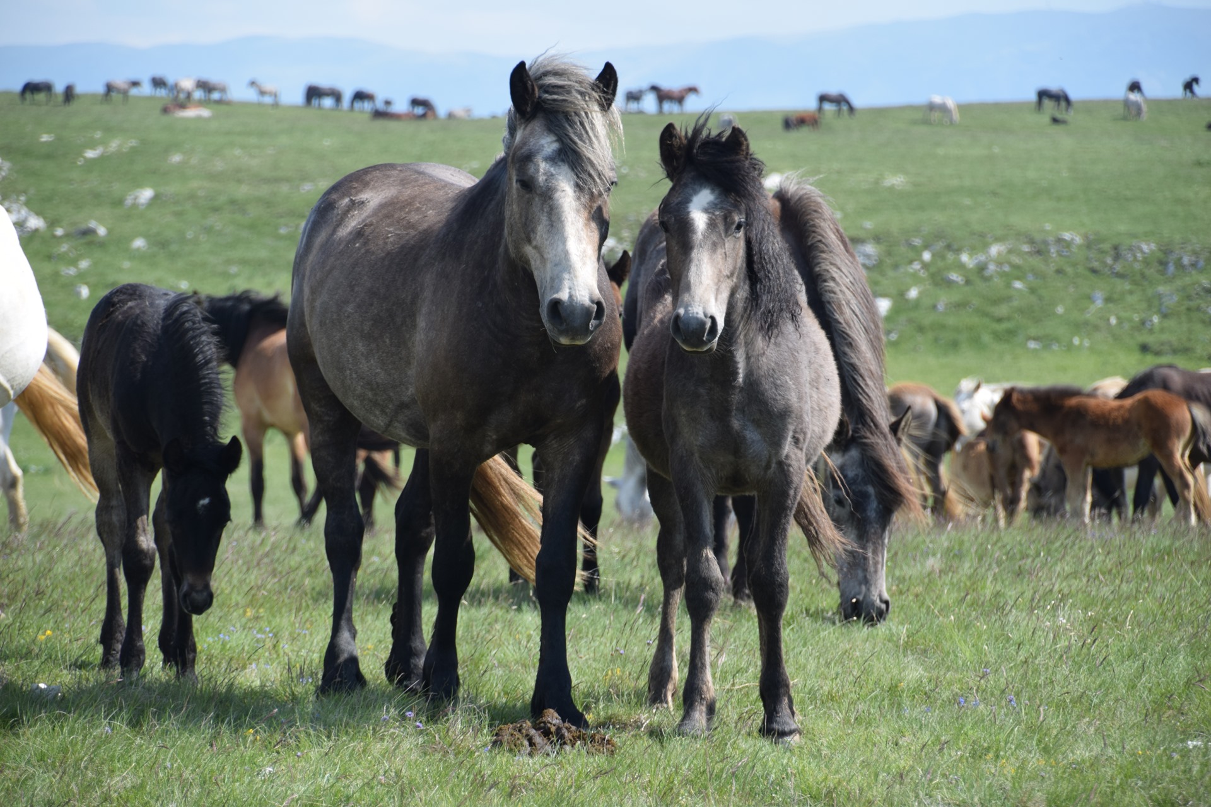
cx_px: 606
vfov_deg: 6.5
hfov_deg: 9.8
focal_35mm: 210
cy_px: 404
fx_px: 7064
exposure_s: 1/500
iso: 220
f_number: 6
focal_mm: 140
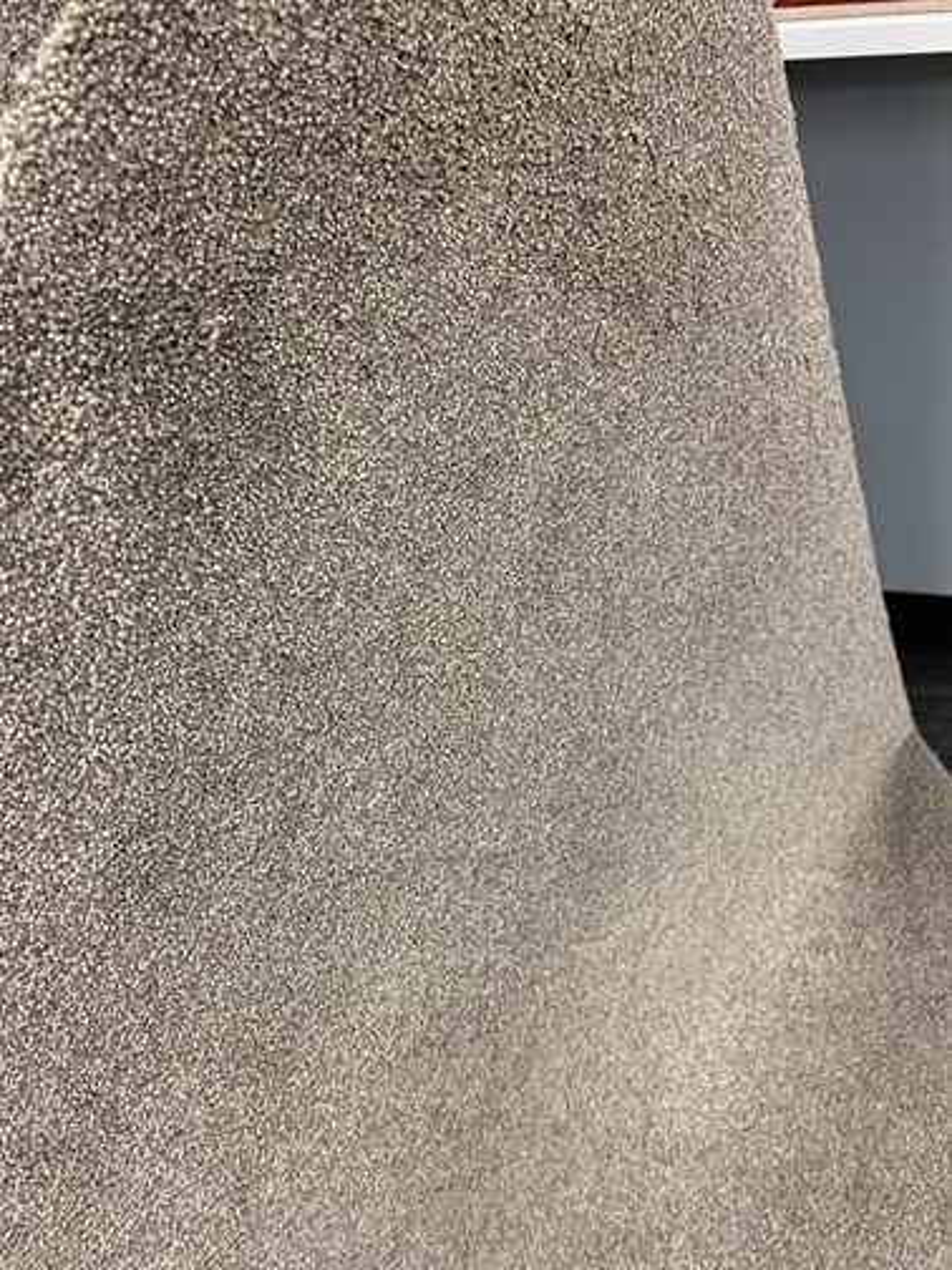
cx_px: 476
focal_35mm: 26
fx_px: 953
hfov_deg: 53.1
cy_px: 635
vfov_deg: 67.3
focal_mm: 4.25
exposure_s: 1/60
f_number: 1.8
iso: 125
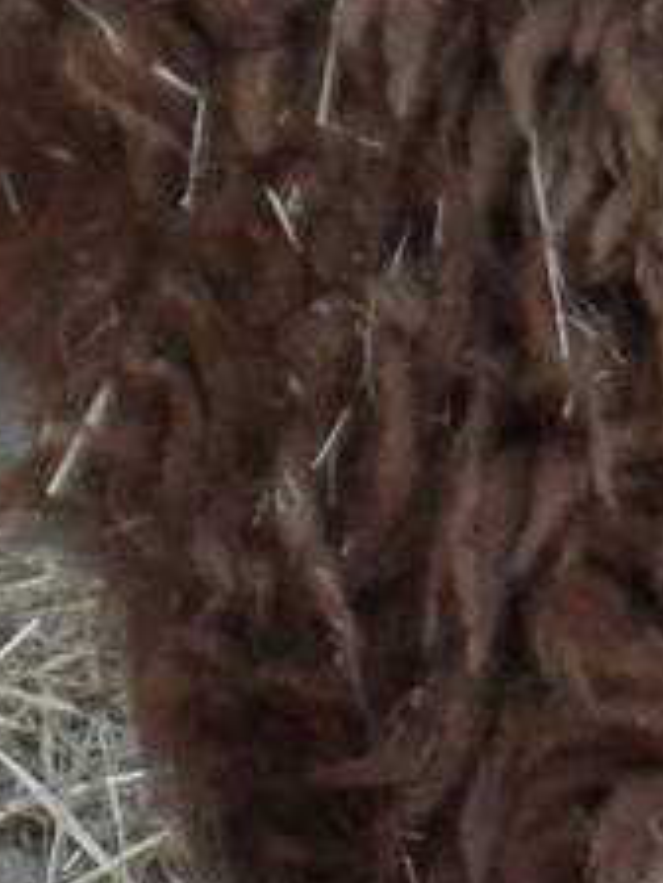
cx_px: 852
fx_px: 21911
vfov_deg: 2.3
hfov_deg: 1.7
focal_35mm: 858
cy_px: 2759
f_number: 4.4
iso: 200
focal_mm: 20
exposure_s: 1/250
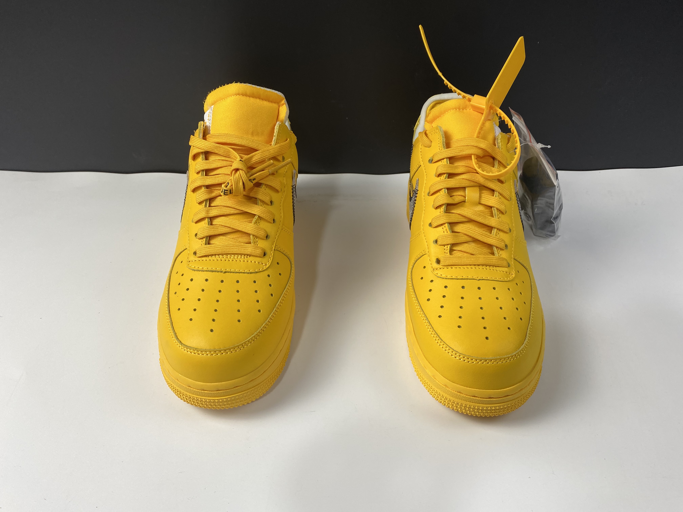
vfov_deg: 53.1
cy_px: 256
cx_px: 342
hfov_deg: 67.3
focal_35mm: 26
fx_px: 513
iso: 50
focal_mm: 4.25
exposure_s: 1/100
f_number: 1.8
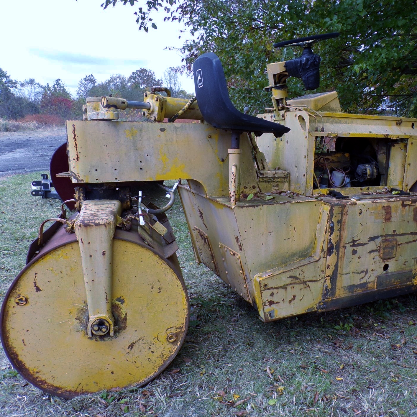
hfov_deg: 53.0
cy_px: 211
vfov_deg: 54.0
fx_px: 409
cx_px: 277
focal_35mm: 30
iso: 80
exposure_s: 1/70
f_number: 4.3
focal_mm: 4.3
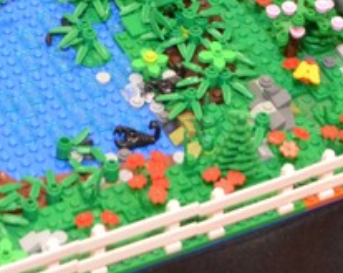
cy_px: -268
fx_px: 1652
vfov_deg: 8.9
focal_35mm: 163
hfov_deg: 11.8
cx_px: 114
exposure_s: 1/60
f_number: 4
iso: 3200
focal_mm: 24
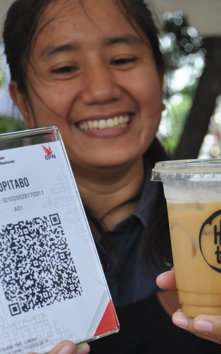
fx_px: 1031
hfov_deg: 12.1
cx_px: 209
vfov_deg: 19.4
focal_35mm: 107
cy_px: 209
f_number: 5
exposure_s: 1/250
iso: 200
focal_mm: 35
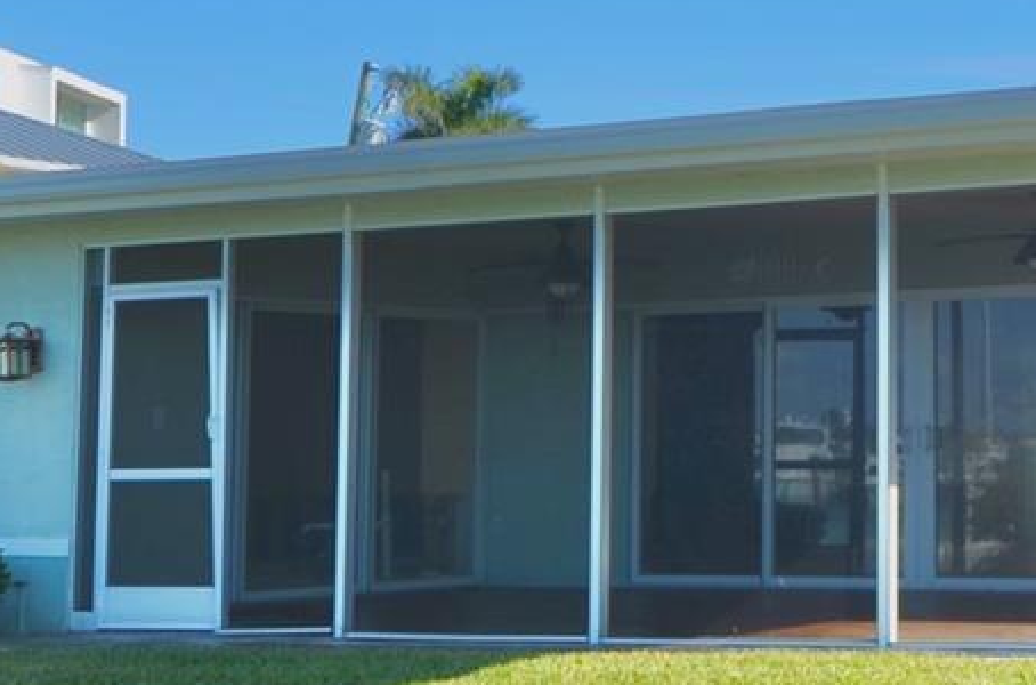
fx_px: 3645
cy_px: 159
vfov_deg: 10.7
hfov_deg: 15.9
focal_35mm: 127
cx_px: 1036
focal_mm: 24
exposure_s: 1/250
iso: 100
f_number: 8
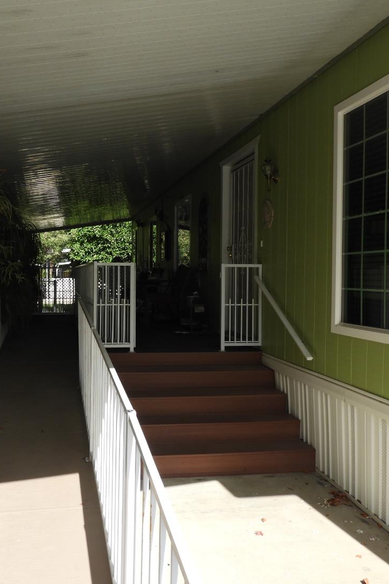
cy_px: 289
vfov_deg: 55.8
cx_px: 146
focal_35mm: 34
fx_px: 551
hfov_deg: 38.6
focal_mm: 4.3
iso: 100
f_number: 3.3
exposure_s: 1/800
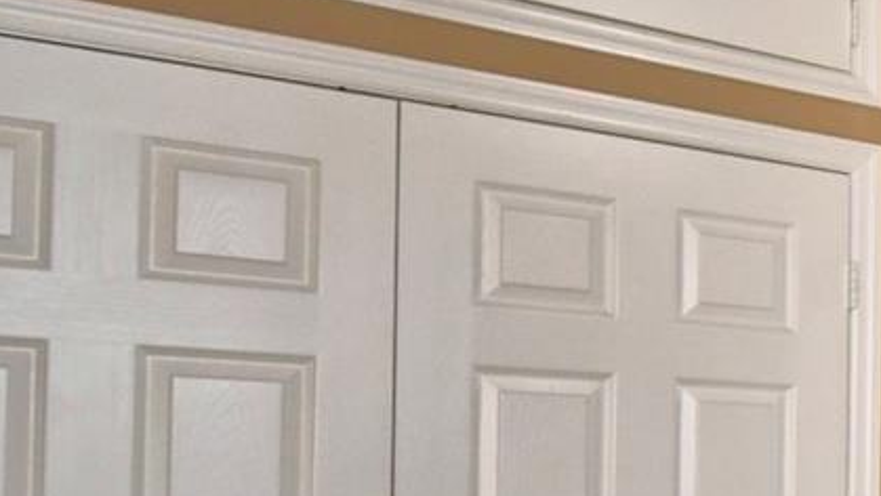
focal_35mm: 60
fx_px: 1402
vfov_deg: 19.5
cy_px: 500
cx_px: 1373
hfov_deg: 25.1
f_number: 4.5
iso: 400
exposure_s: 1/125
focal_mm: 10
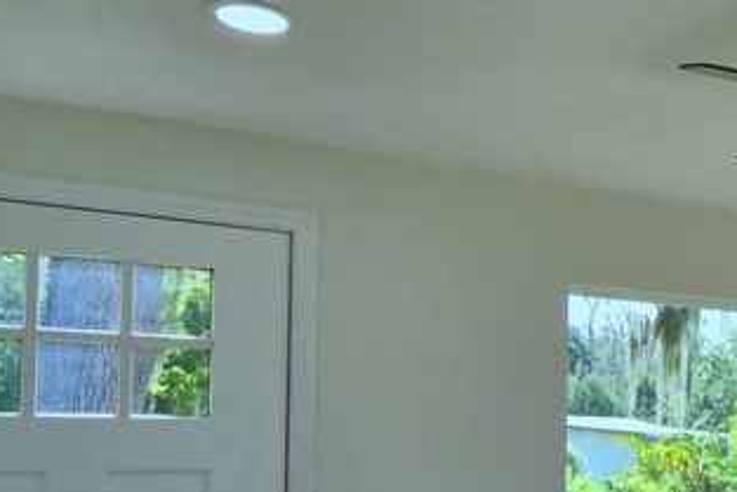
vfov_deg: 25.4
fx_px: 1065
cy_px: 419
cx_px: 1003
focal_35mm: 52
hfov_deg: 29.3
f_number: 4.5
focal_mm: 10
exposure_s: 1/500
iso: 200
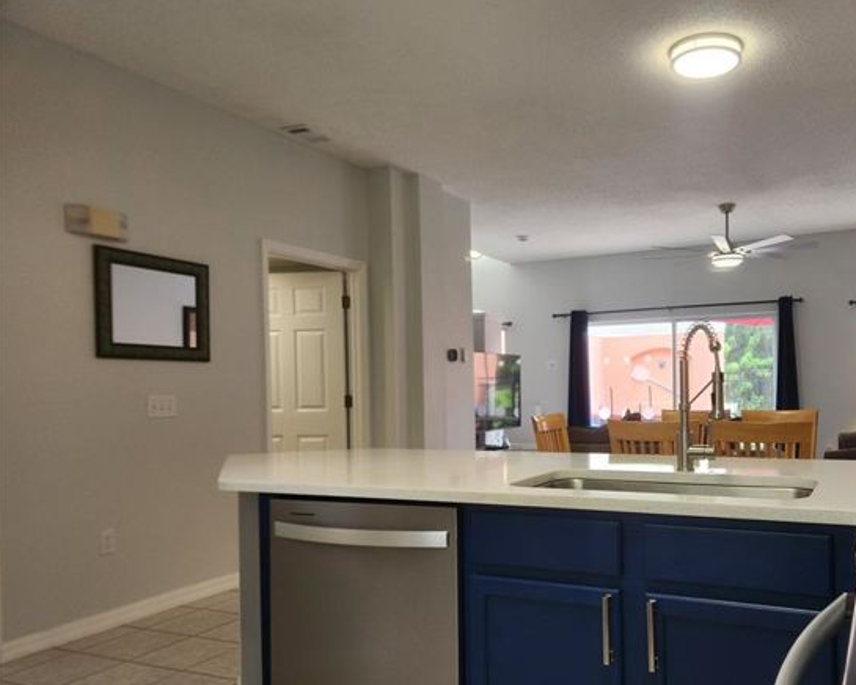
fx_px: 735
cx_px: 549
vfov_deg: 49.8
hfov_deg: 59.4
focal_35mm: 29
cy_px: 399
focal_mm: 5.4
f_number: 1.8
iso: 100
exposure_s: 1/120
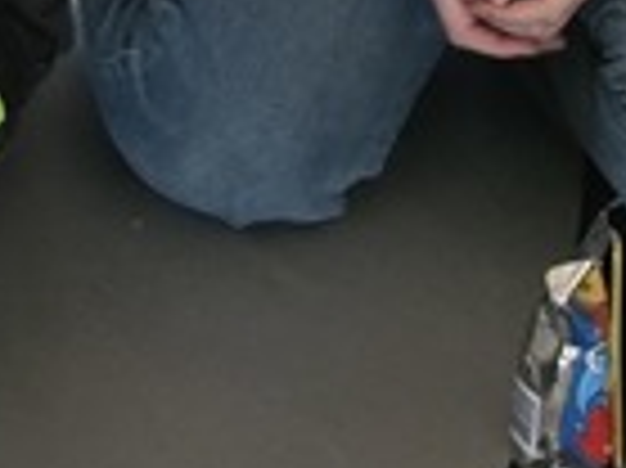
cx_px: -680
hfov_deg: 10.6
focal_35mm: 170
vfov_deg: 8.1
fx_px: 3072
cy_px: -621
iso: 1250
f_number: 1.8
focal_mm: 5.4
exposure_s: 1/24
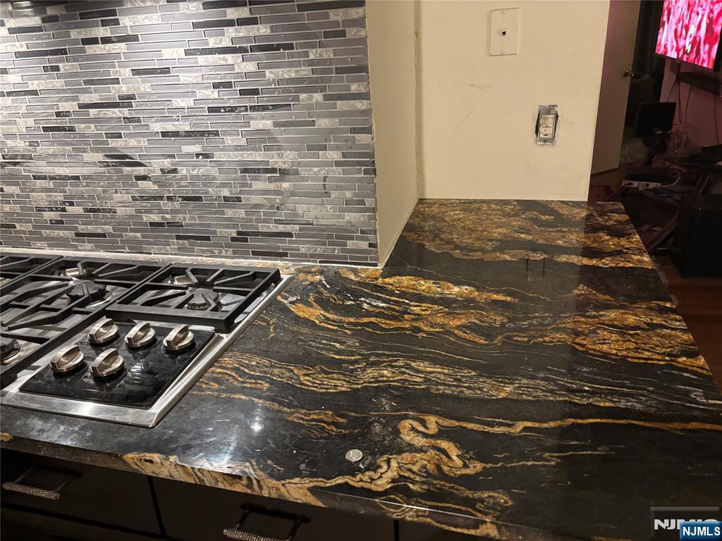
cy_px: 270
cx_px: 361
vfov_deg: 53.1
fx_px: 542
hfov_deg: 67.3
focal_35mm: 26
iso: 500
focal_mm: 5.96
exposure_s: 1/40
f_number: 1.6
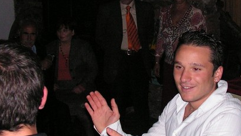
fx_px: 505
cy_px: 69
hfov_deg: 26.7
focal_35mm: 79
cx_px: 161
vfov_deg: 15.3
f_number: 3.2
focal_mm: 6.2
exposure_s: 1/40
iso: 200
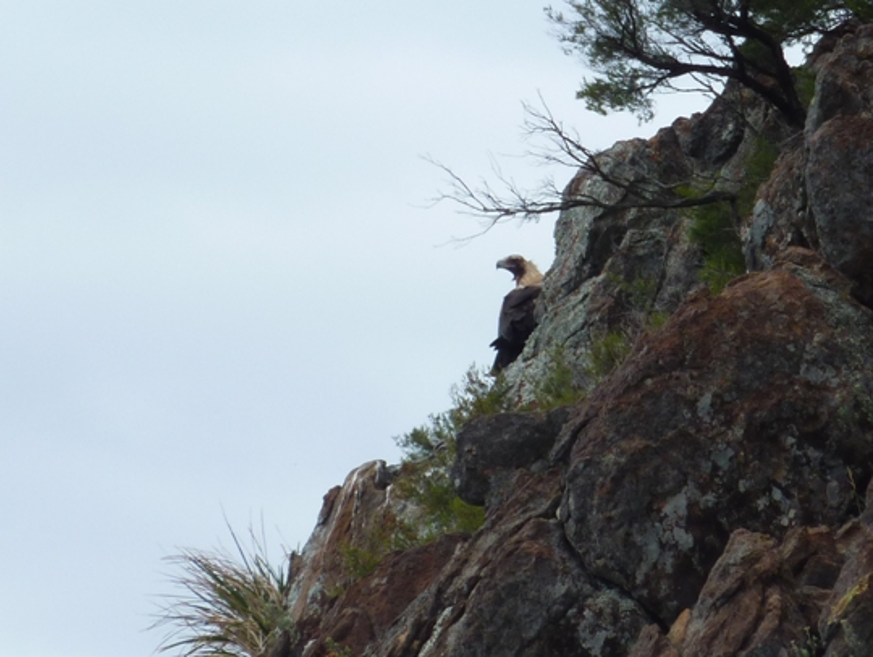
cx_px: 436
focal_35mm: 225
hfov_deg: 8.8
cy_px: 328
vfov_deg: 6.6
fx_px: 5679
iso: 80
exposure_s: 1/250
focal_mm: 37
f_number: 4.6
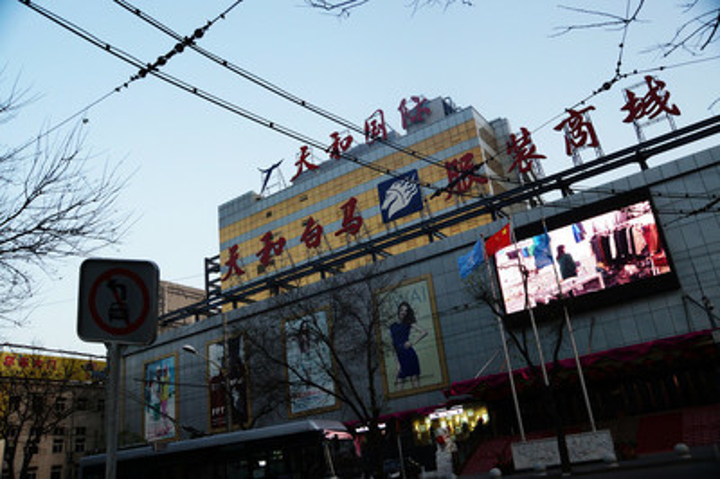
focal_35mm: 30
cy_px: 240
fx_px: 599
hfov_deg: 62.0
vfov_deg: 43.5
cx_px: 360
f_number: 5
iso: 800
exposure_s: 1/160
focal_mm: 20
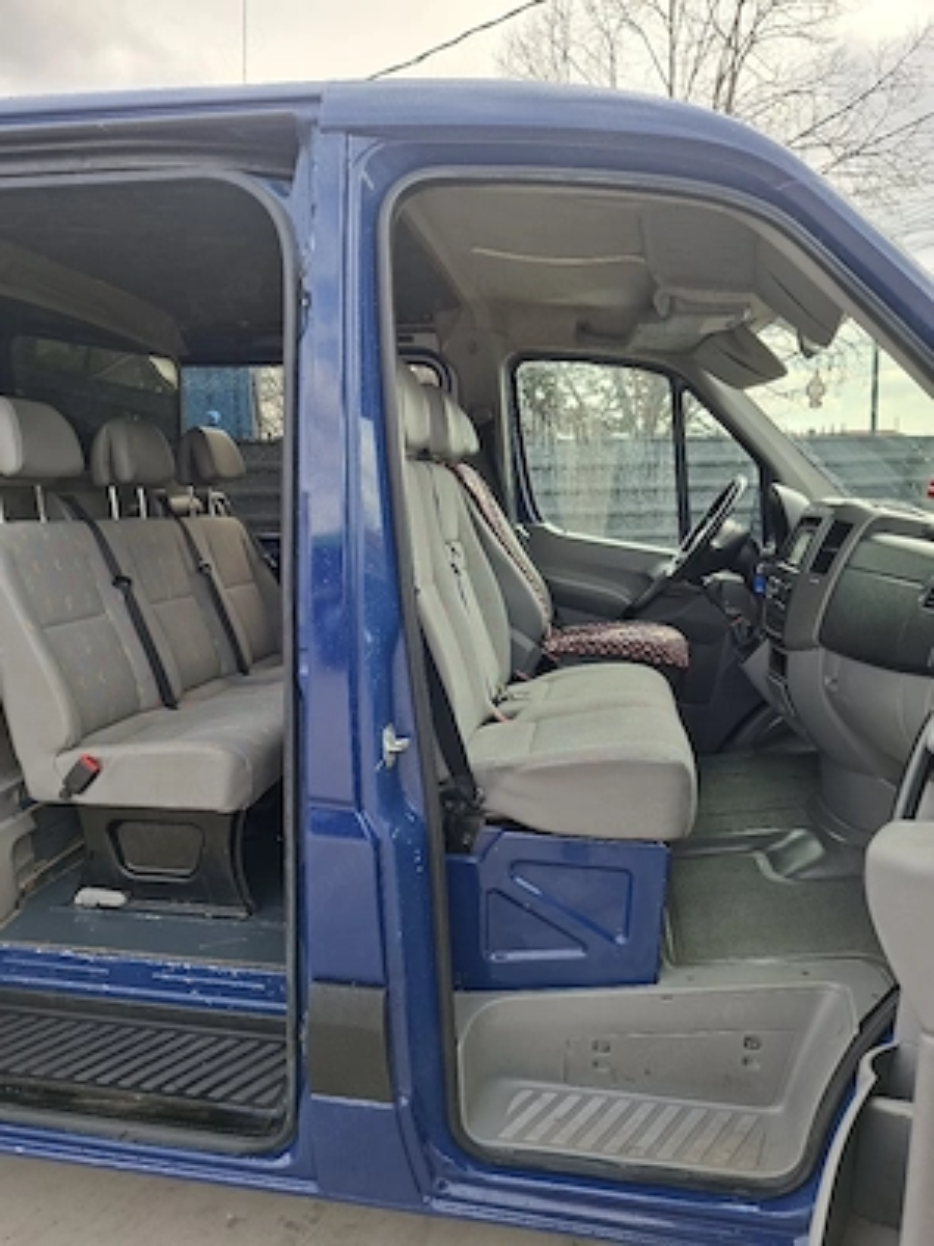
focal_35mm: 23
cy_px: 623
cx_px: 467
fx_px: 827
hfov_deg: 58.9
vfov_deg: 73.9
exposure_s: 1/278
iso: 50
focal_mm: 5.54
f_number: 1.8
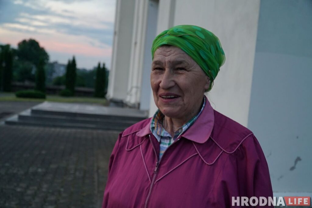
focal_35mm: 39
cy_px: 104
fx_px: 338
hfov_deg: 49.5
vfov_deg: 34.3
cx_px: 156
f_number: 4
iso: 500
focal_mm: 26
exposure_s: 1/50
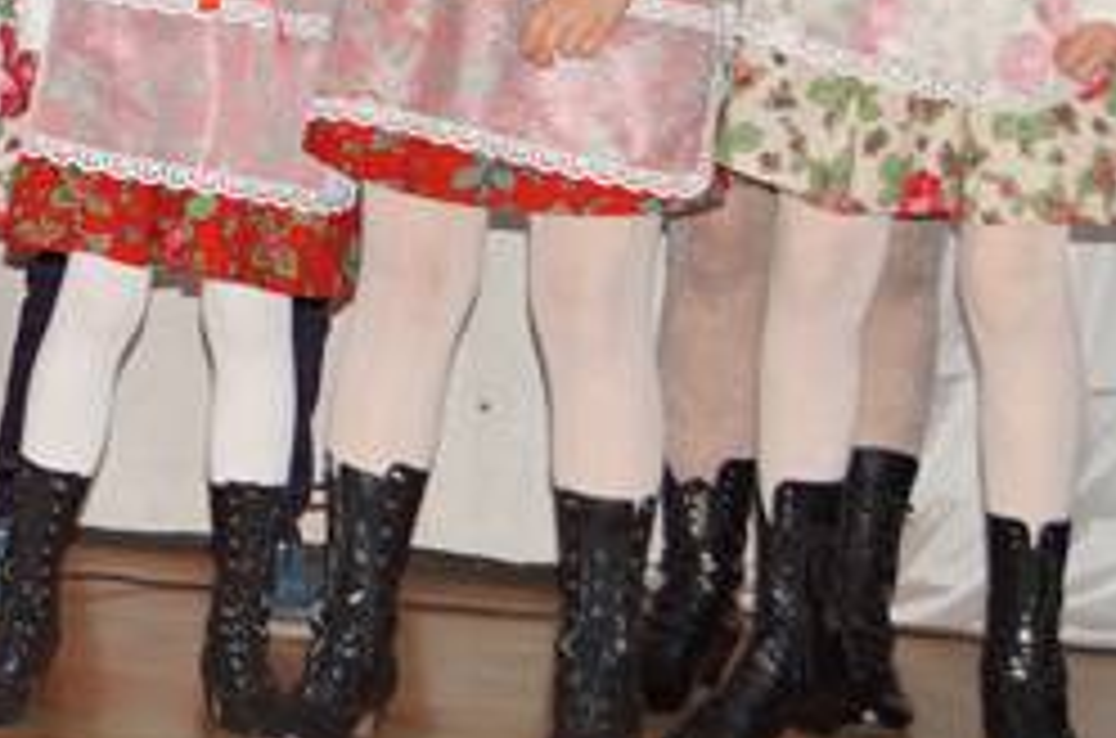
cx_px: -356
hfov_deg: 13.5
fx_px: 4545
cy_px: -97
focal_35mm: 147
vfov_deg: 9.2
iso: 800
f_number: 5
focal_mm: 35
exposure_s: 1/160
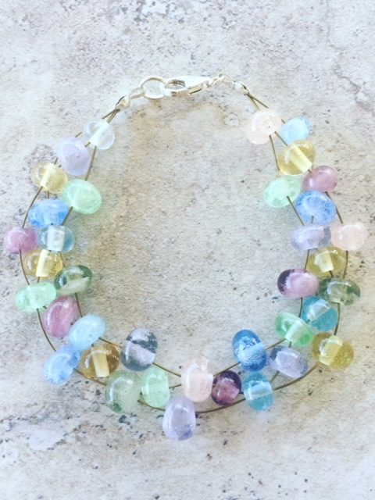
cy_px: 250
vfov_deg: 47.9
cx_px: 188
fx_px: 563
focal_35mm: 39
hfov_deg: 36.8
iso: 32
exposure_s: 1/172
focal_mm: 4.15
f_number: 2.2
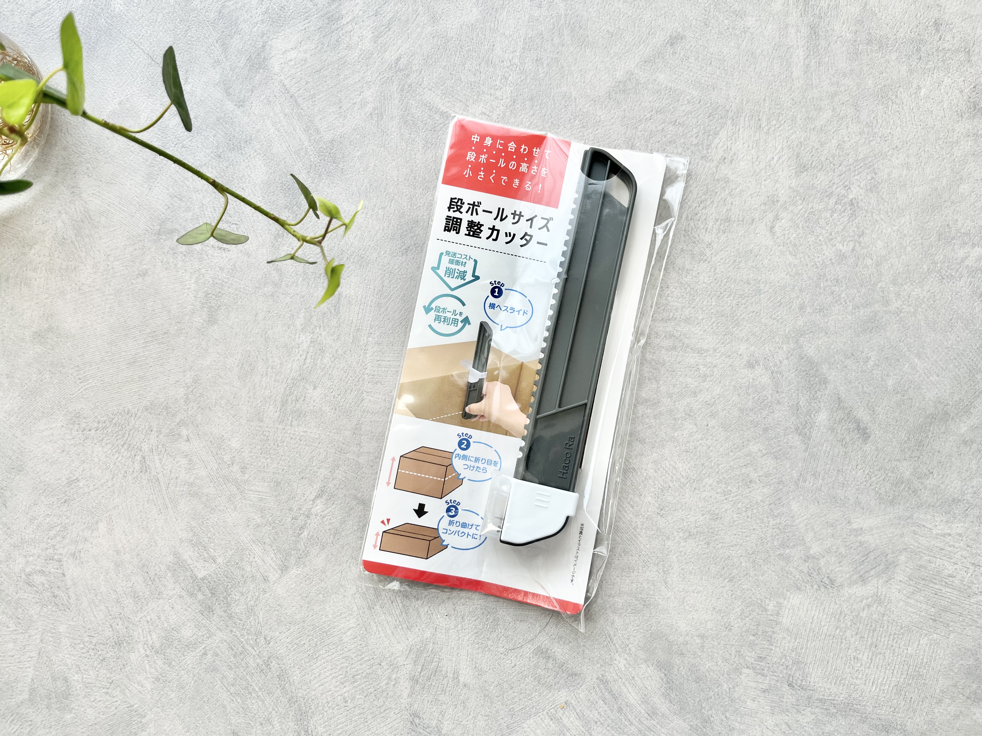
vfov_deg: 53.1
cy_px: 368
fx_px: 738
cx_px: 491
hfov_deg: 67.3
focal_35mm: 26
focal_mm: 5.1
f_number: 1.6
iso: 40
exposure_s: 1/107
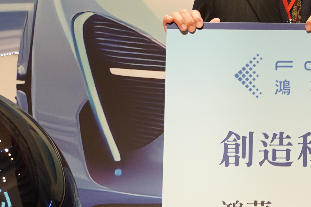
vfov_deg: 8.4
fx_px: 1387
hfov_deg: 12.4
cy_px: -68
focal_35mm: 161
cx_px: 391
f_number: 4
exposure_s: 1/40
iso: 125
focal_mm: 21
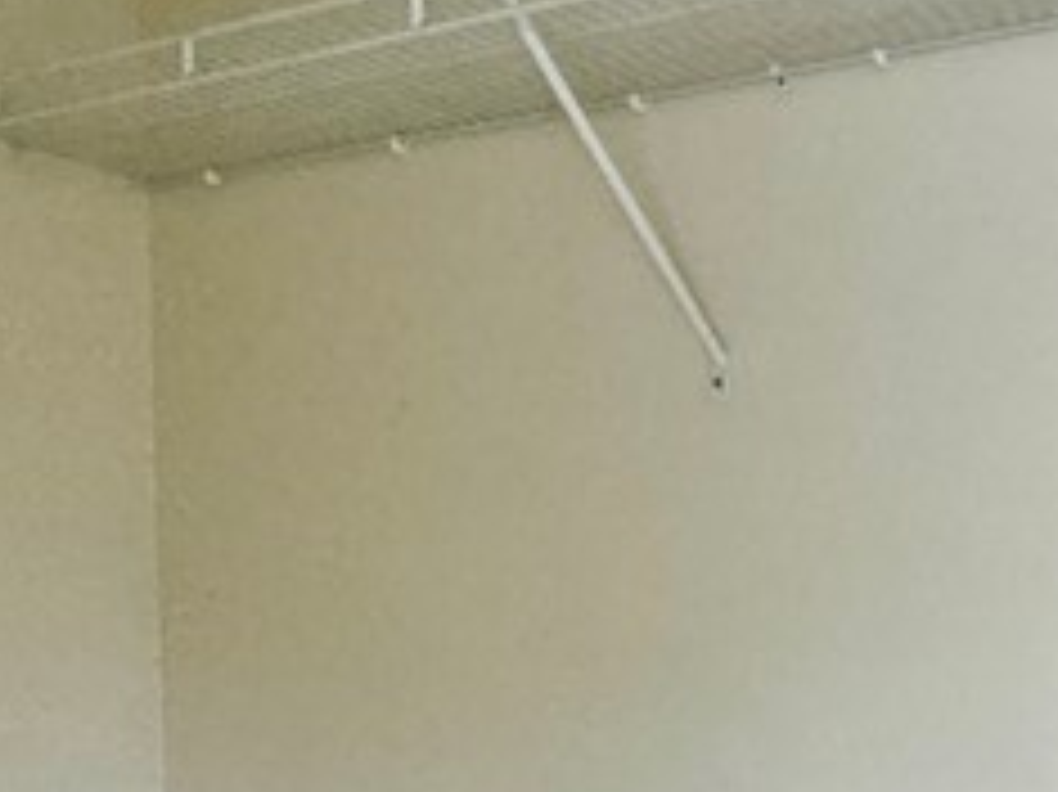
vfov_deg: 22.4
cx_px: 1198
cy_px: 904
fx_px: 1863
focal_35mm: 61
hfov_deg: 28.4
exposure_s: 1/60
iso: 500
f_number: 2.2
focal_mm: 2.22
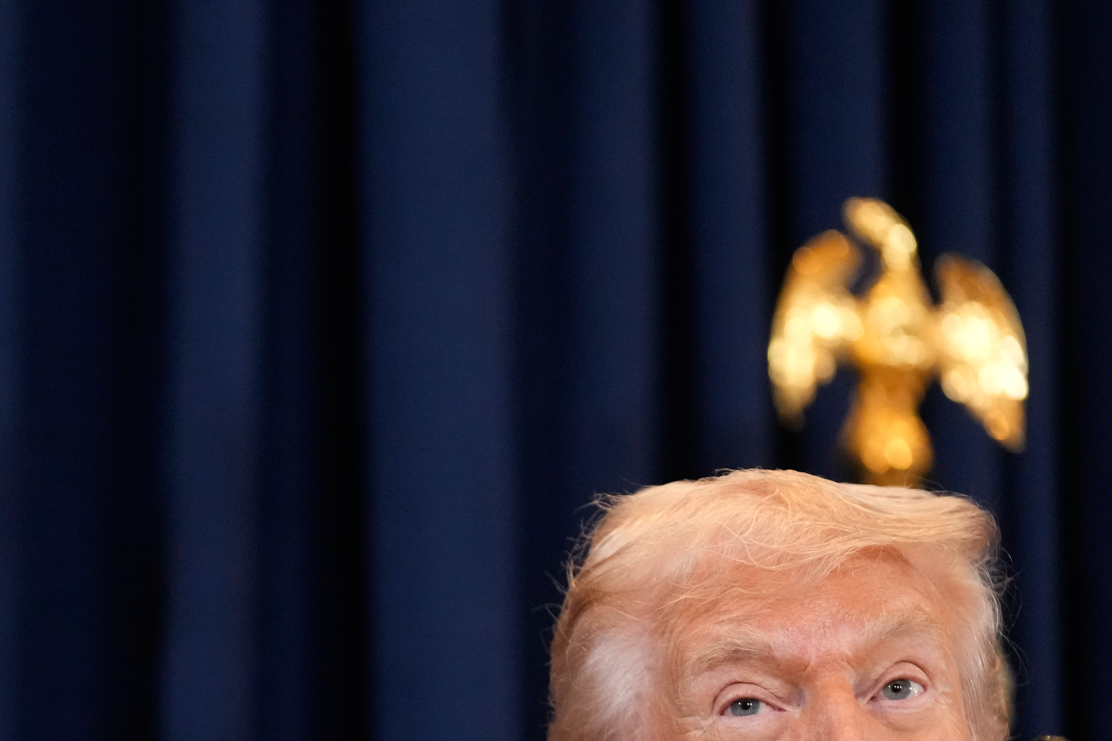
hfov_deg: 8.3
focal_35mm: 248
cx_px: 271
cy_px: 681
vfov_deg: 5.5
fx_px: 7660
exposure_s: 1/500
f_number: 2.8
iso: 5000
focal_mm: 128
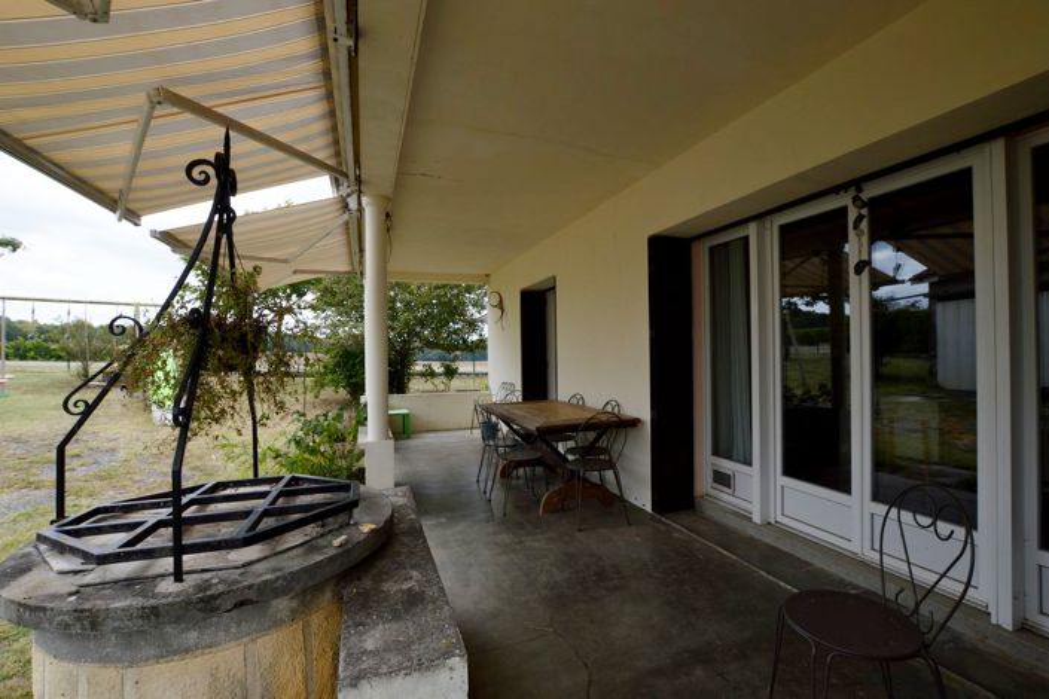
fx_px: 437
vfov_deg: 77.3
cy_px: 350
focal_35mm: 15
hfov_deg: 100.4
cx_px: 524
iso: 100
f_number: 7.1
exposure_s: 1/200
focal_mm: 10
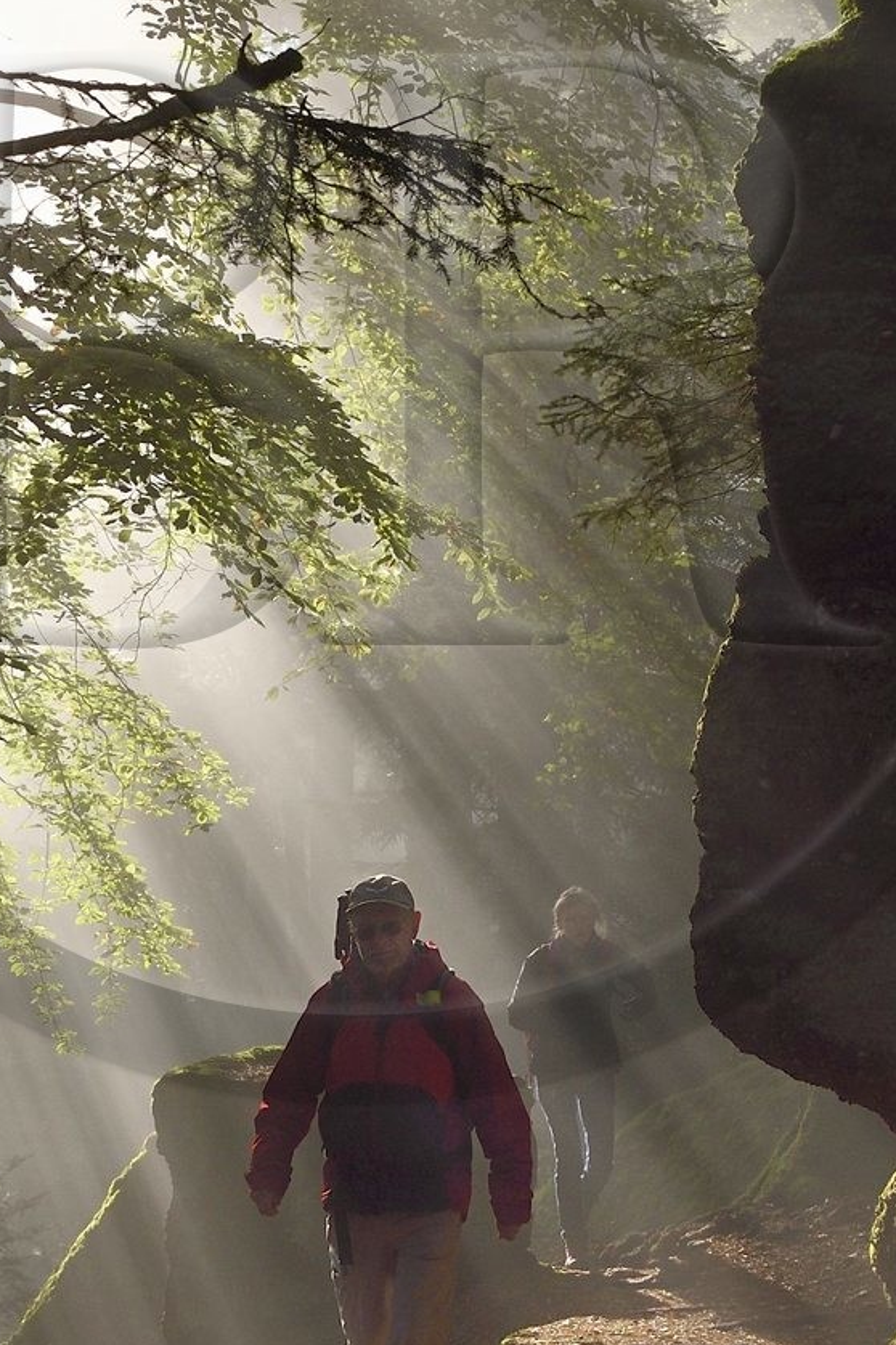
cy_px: 351
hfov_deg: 10.4
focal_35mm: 132
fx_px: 4932
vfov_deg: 15.5
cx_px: 360
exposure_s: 1/400
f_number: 9
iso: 400
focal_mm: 46
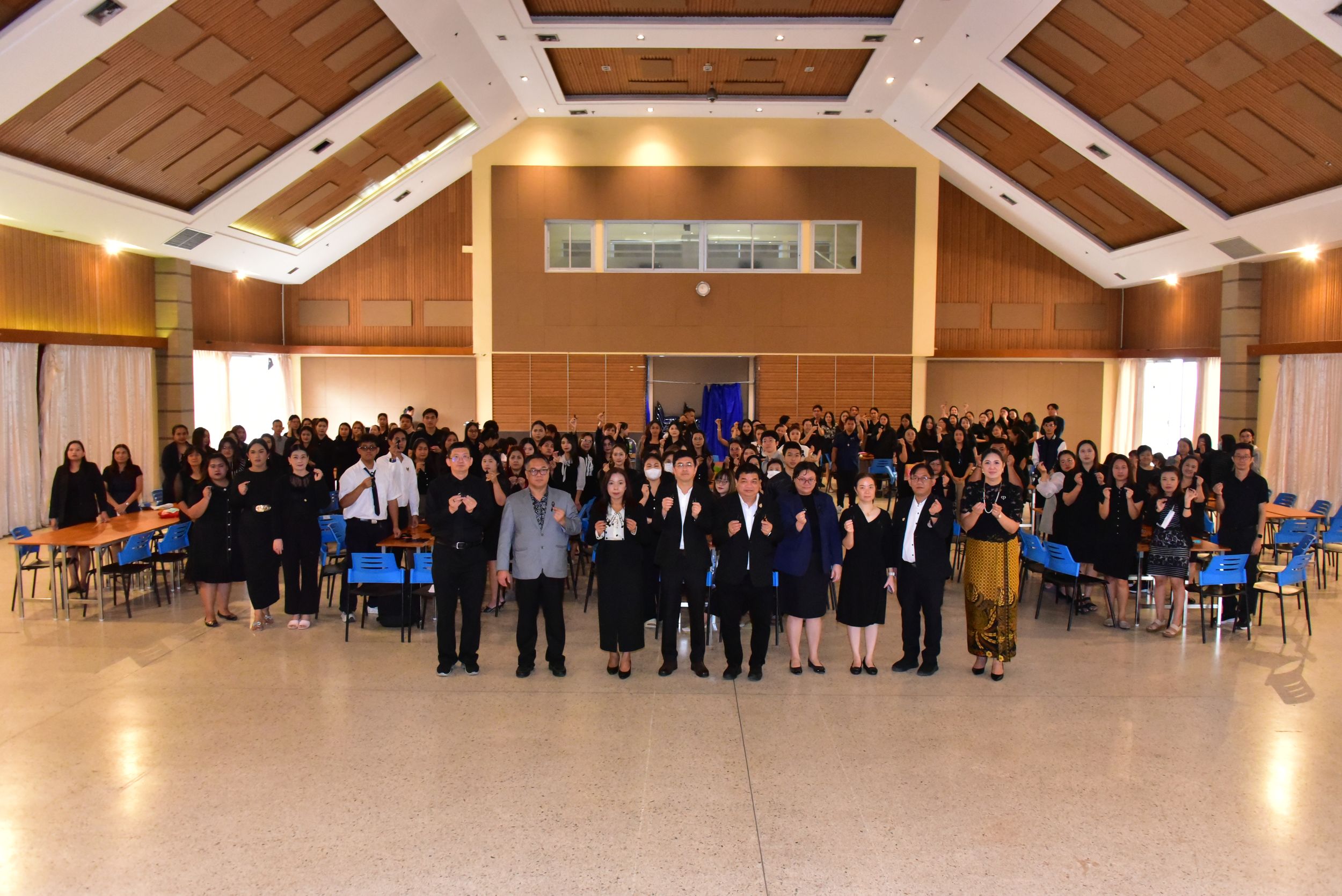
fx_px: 1044
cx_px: 671
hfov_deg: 65.5
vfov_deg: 46.4
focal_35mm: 28
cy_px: 448
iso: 8000
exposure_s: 1/100
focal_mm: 28
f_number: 6.3
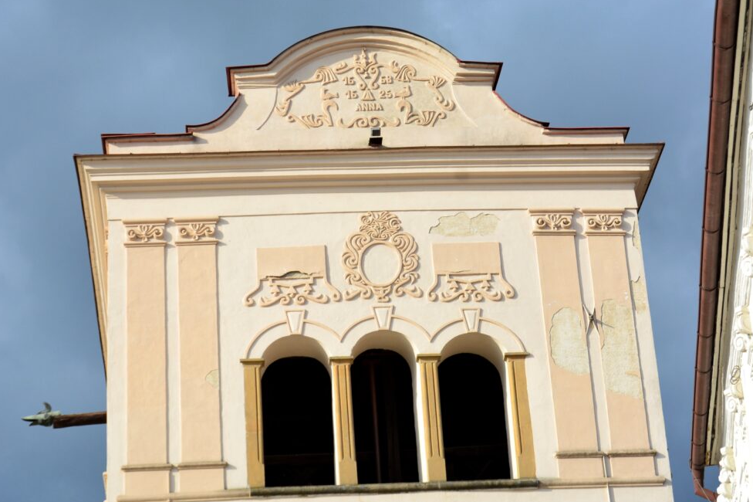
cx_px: 366
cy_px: 258
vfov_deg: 15.8
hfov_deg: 23.5
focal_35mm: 87
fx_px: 1809
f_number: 10
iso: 200
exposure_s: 1/320
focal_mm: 55
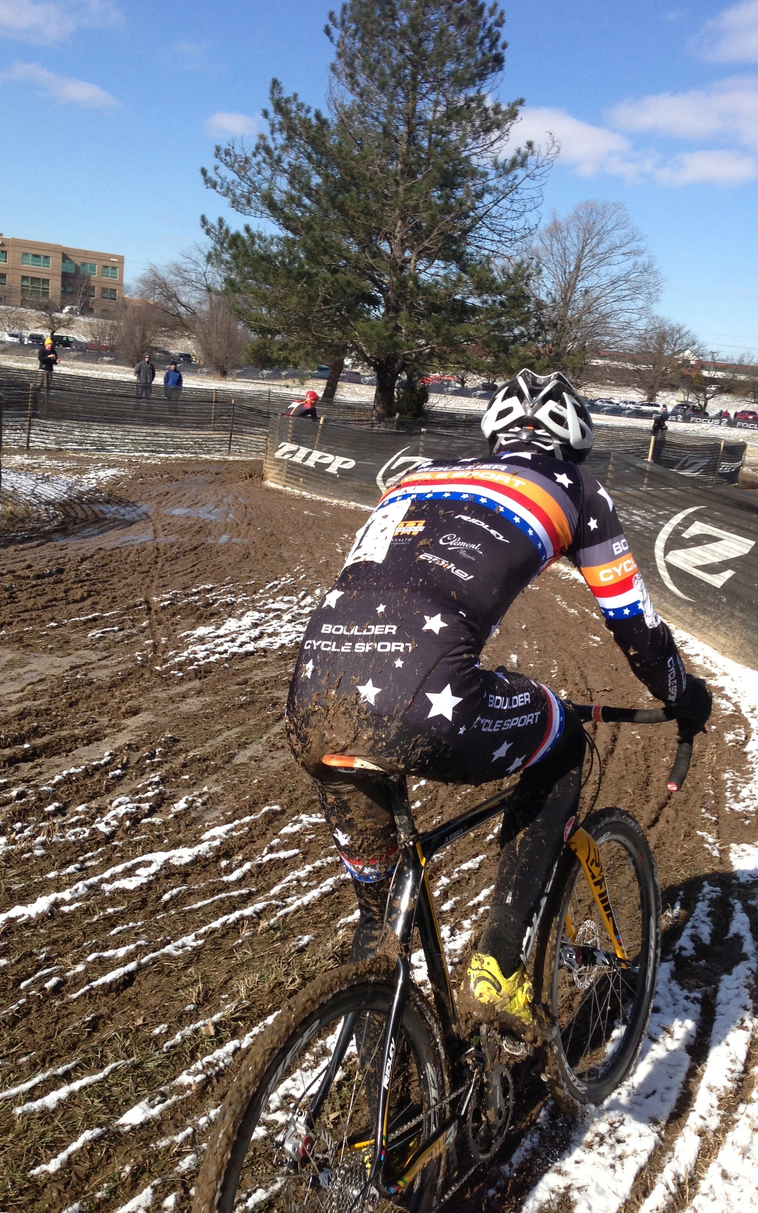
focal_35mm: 37
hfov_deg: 34.4
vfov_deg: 52.7
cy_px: 630
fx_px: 1223
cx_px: 439
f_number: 2.4
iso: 50
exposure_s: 1/1466
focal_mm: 4.13
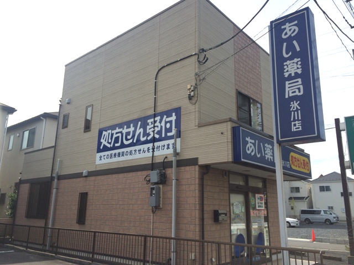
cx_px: 177
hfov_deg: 61.7
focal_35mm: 29
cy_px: 132
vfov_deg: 48.2
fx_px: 297
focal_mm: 4.15
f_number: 2.2
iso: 32
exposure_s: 1/1953
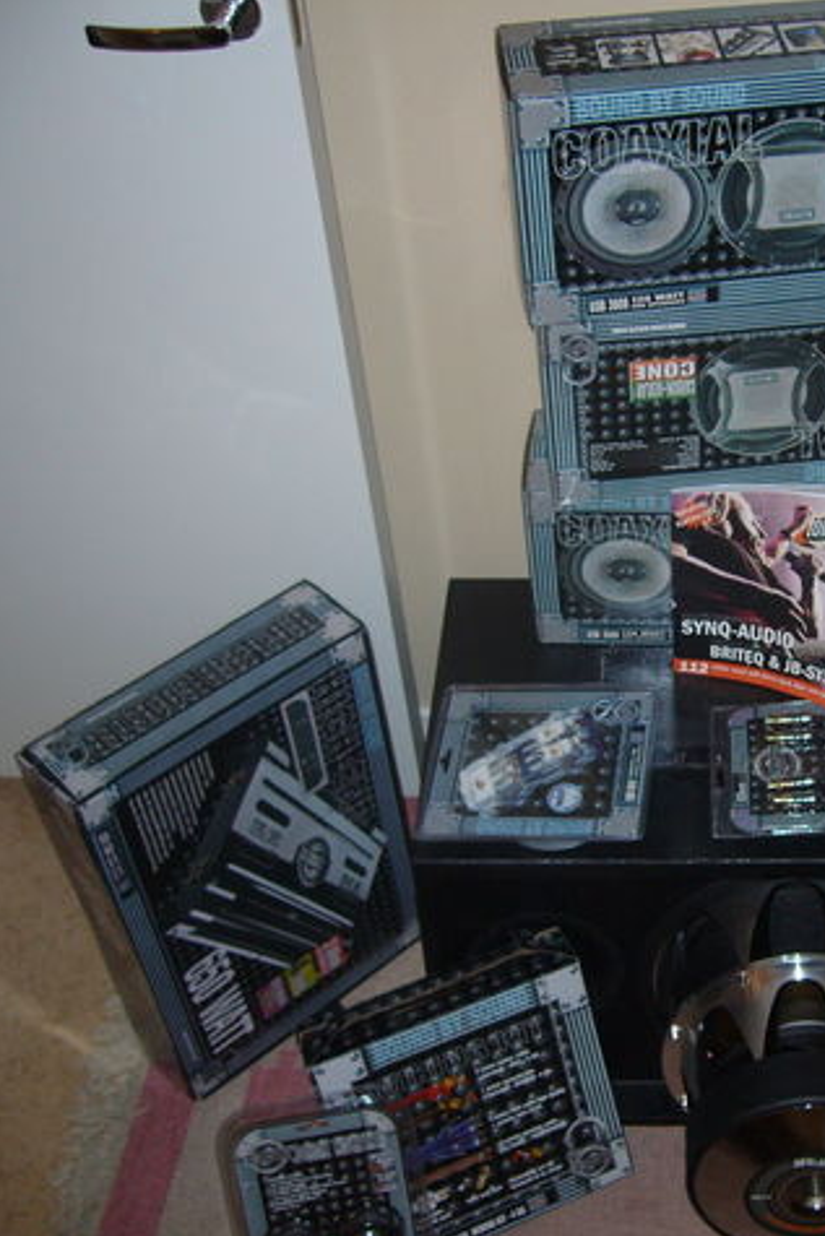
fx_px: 1683
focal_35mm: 49
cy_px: 617
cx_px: 729
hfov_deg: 26.7
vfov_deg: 40.3
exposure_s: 1/60
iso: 100
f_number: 2.8
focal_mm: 5.8
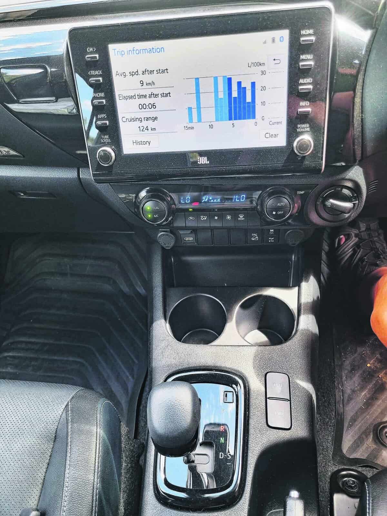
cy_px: 258
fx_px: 388
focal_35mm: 26
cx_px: 194
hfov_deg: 53.1
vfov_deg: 67.3
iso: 50
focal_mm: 5.4
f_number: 1.8
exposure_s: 1/103
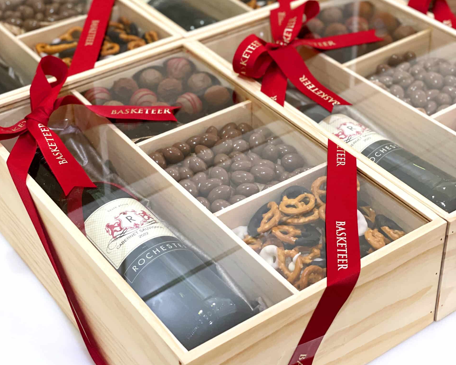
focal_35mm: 68
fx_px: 918
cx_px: 227
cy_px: 99
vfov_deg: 22.3
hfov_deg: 27.9
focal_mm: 6
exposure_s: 1/50
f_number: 2
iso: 200
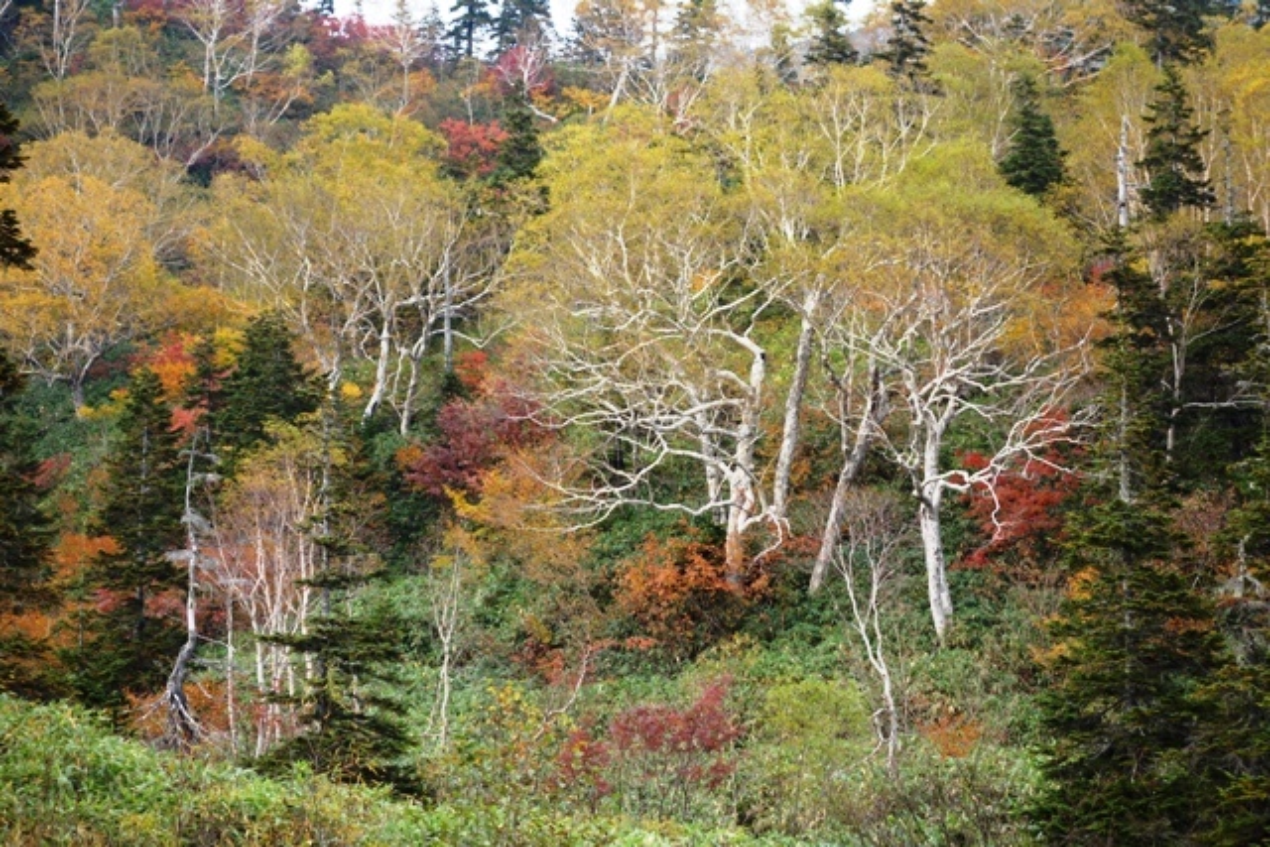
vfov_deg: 18.7
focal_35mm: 73
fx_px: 2576
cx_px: 635
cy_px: 424
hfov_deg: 27.7
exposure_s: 1/80
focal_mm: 27.22
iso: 125
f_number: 4
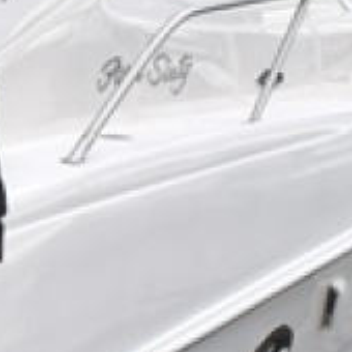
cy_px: 143
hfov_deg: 7.4
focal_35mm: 218
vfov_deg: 8.0
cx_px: -554
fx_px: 2508
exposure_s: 1/400
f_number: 10
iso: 200
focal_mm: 18
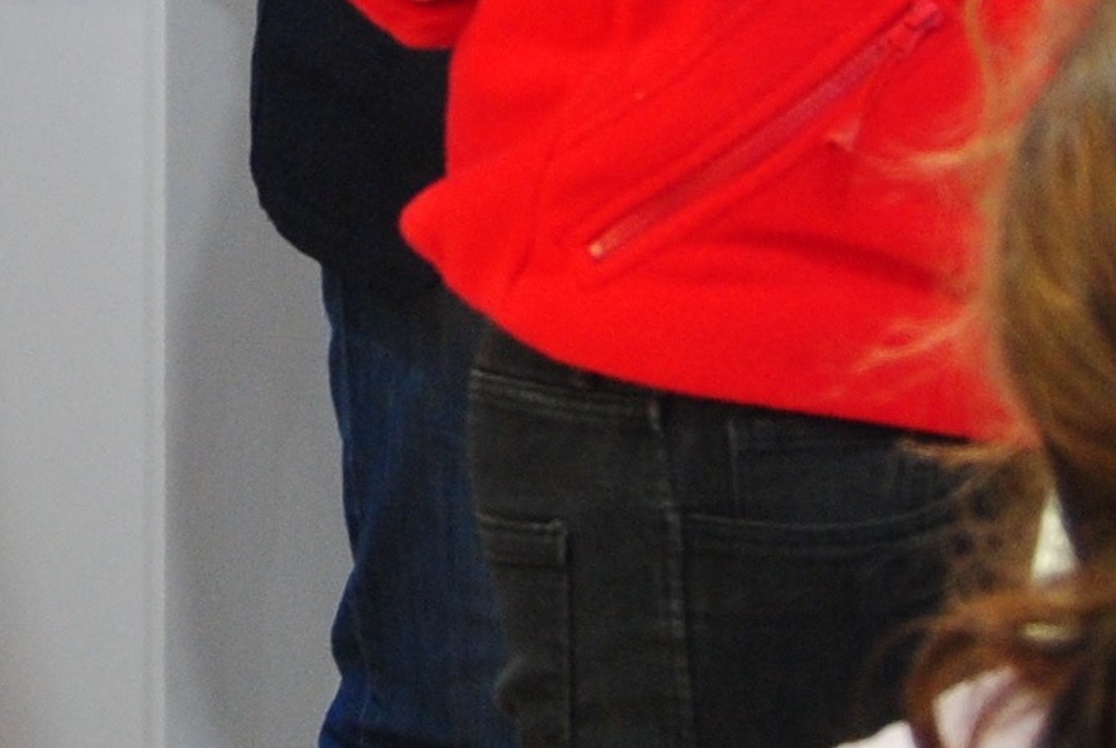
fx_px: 5868
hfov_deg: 10.7
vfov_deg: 7.2
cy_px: -381
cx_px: -175
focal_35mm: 189
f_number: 3.5
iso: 400
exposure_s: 1/40
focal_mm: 22
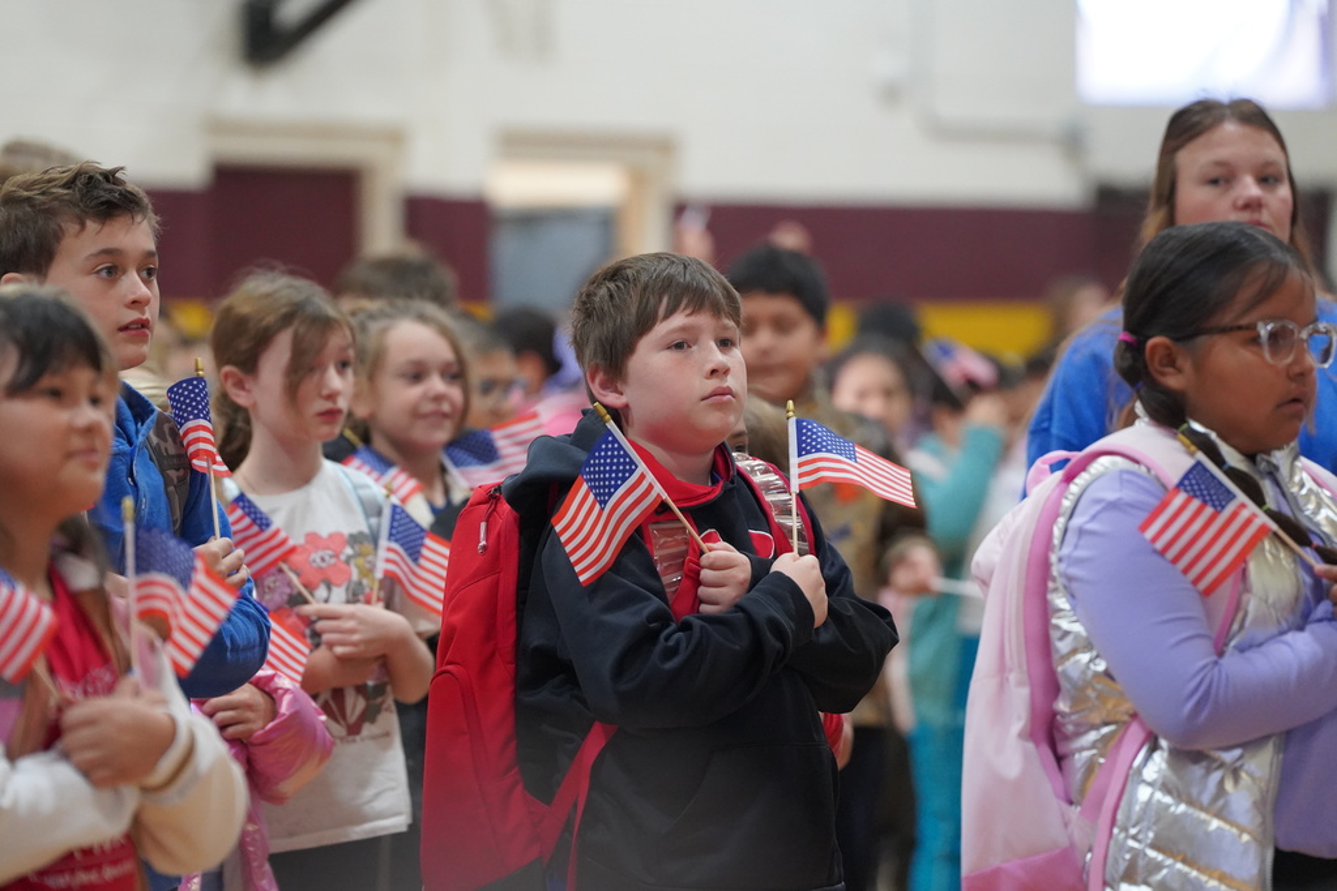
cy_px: 446
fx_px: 7428
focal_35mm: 200
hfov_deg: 10.3
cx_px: 668
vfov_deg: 6.9
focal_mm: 200
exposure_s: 1/250
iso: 8000
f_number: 4
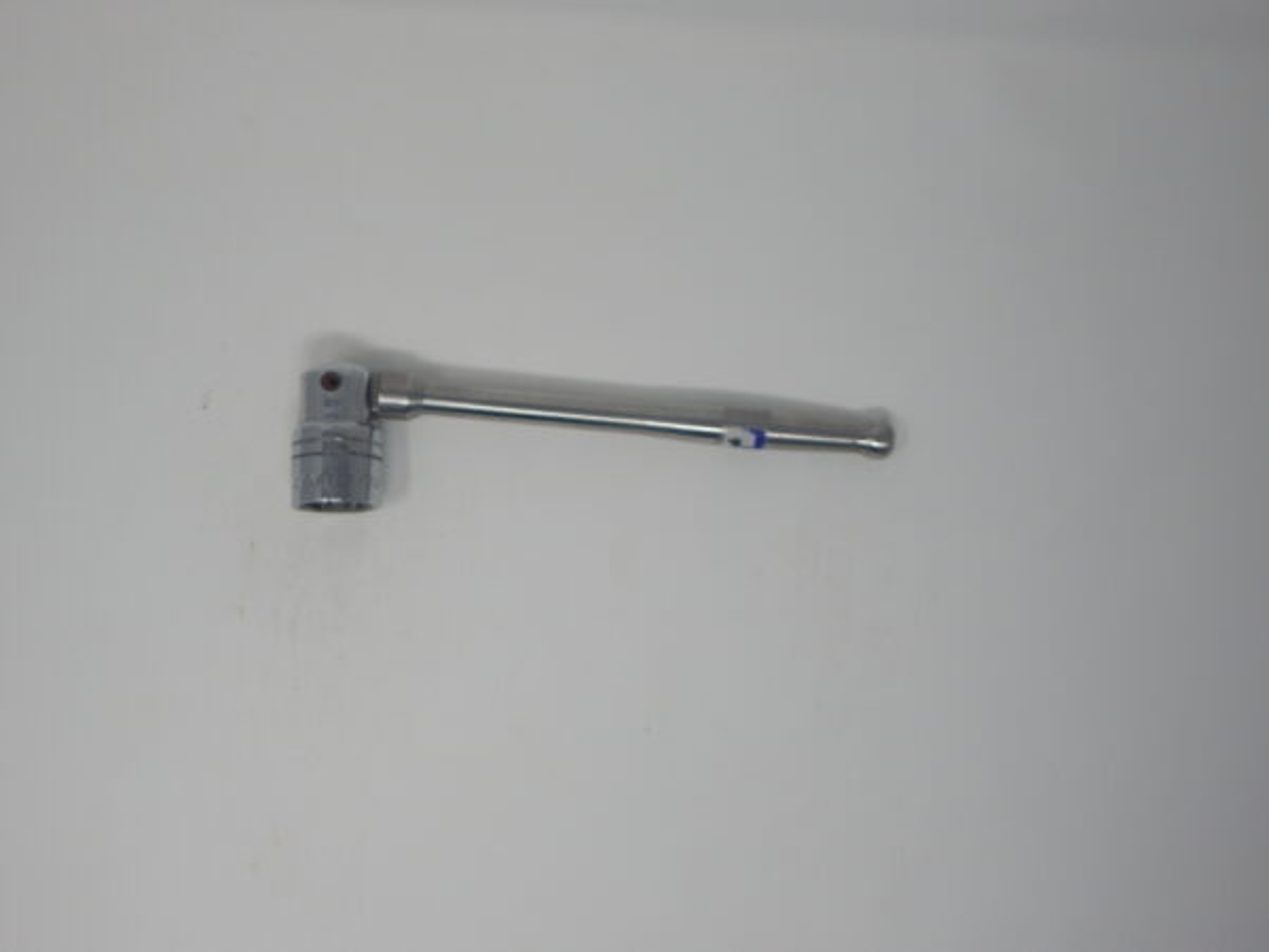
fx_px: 1136
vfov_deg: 45.4
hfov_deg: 58.4
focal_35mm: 31
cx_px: 634
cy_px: 476
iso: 125
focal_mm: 5.6
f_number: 3.2
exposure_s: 1/160
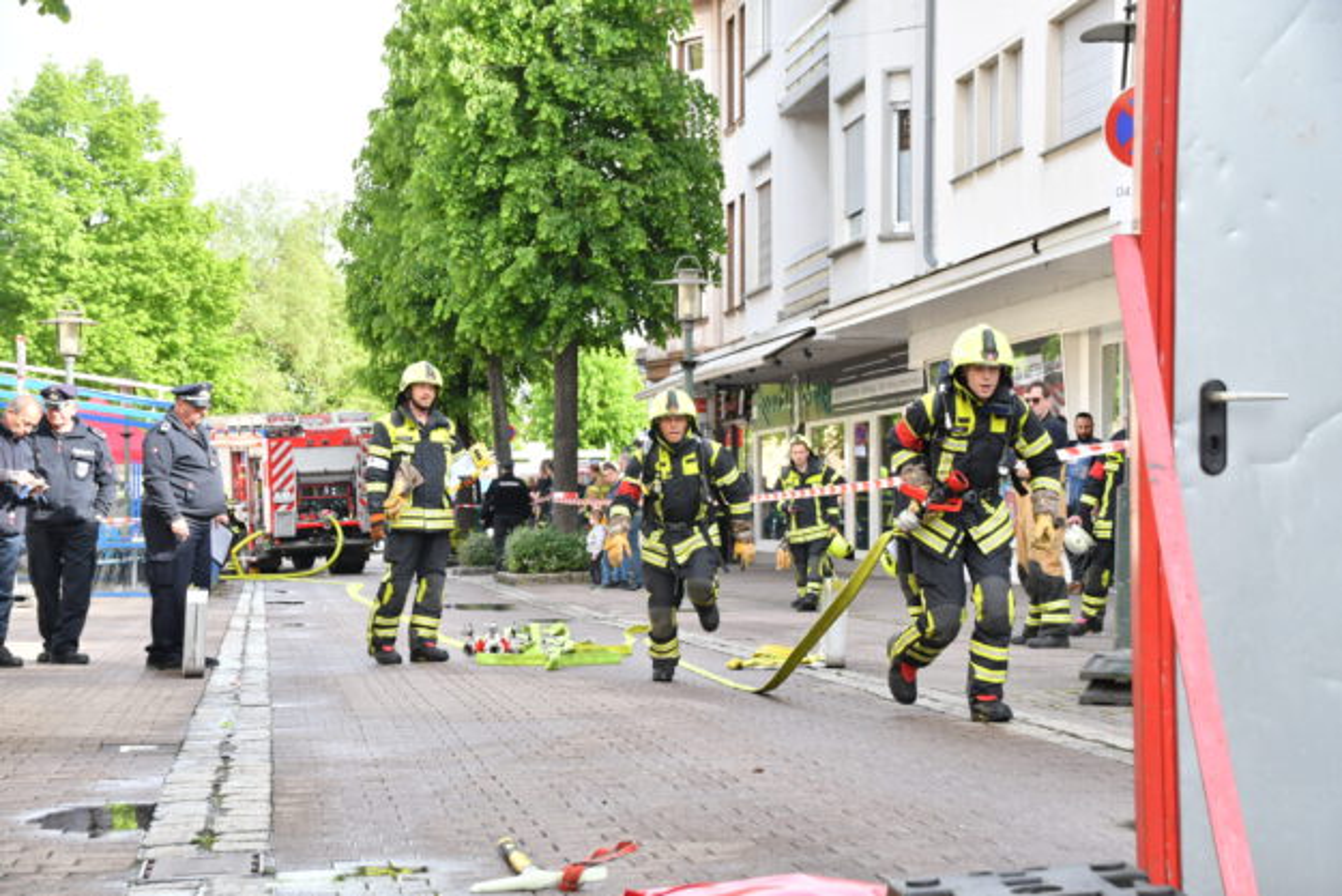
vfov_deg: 17.5
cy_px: 448
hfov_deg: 26.0
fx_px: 2908
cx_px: 671
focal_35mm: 78
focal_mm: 52
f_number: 9
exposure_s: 1/320
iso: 800
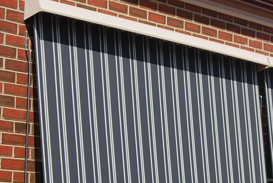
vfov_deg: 9.3
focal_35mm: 148
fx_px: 1124
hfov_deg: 13.8
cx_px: 216
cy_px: 164
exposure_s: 1/160
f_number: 6.3
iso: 100
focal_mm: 30
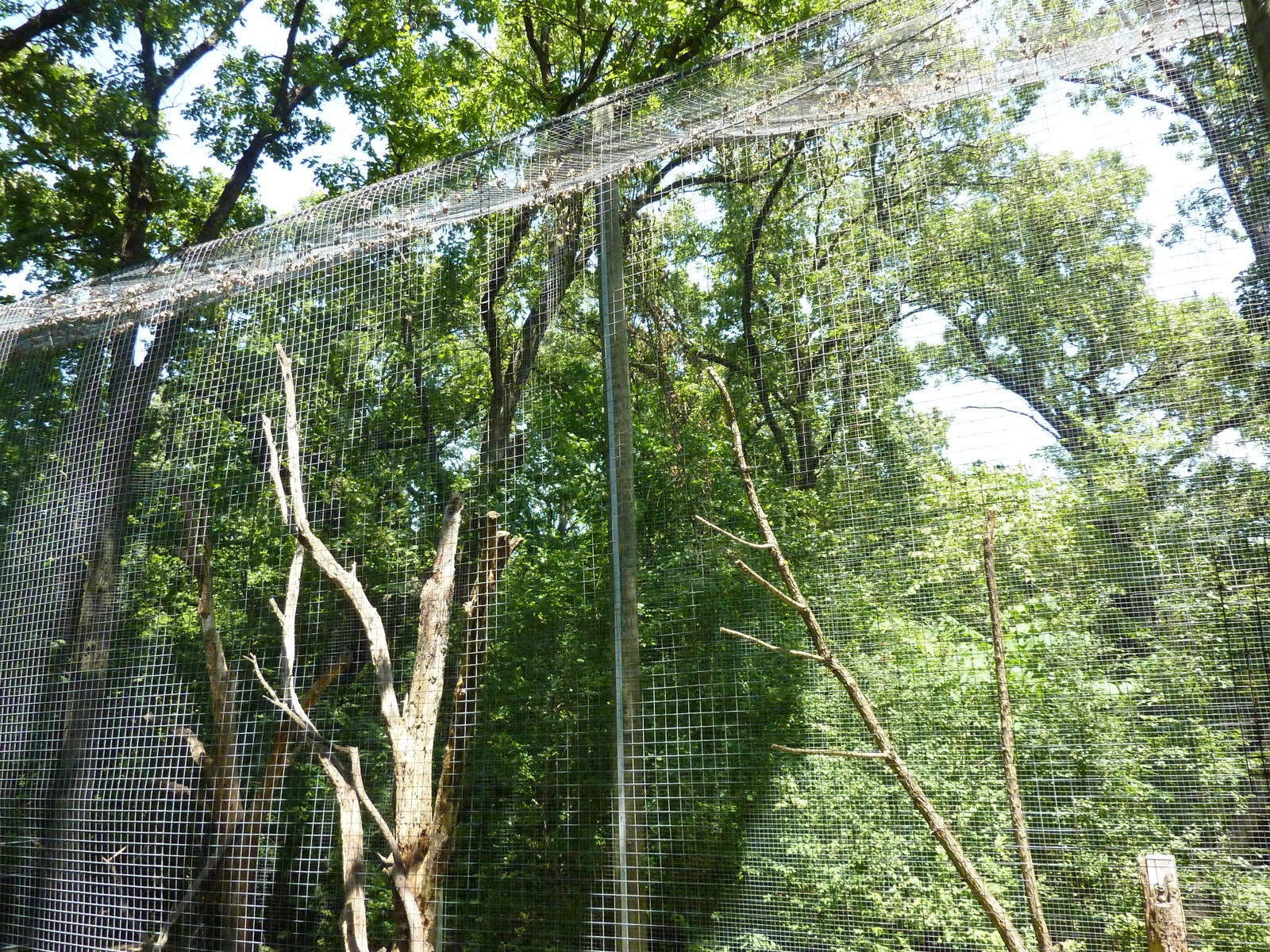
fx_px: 917
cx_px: 635
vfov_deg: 54.9
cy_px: 476
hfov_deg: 69.4
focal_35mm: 25
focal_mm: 4.1
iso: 320
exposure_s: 1/500
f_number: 3.3
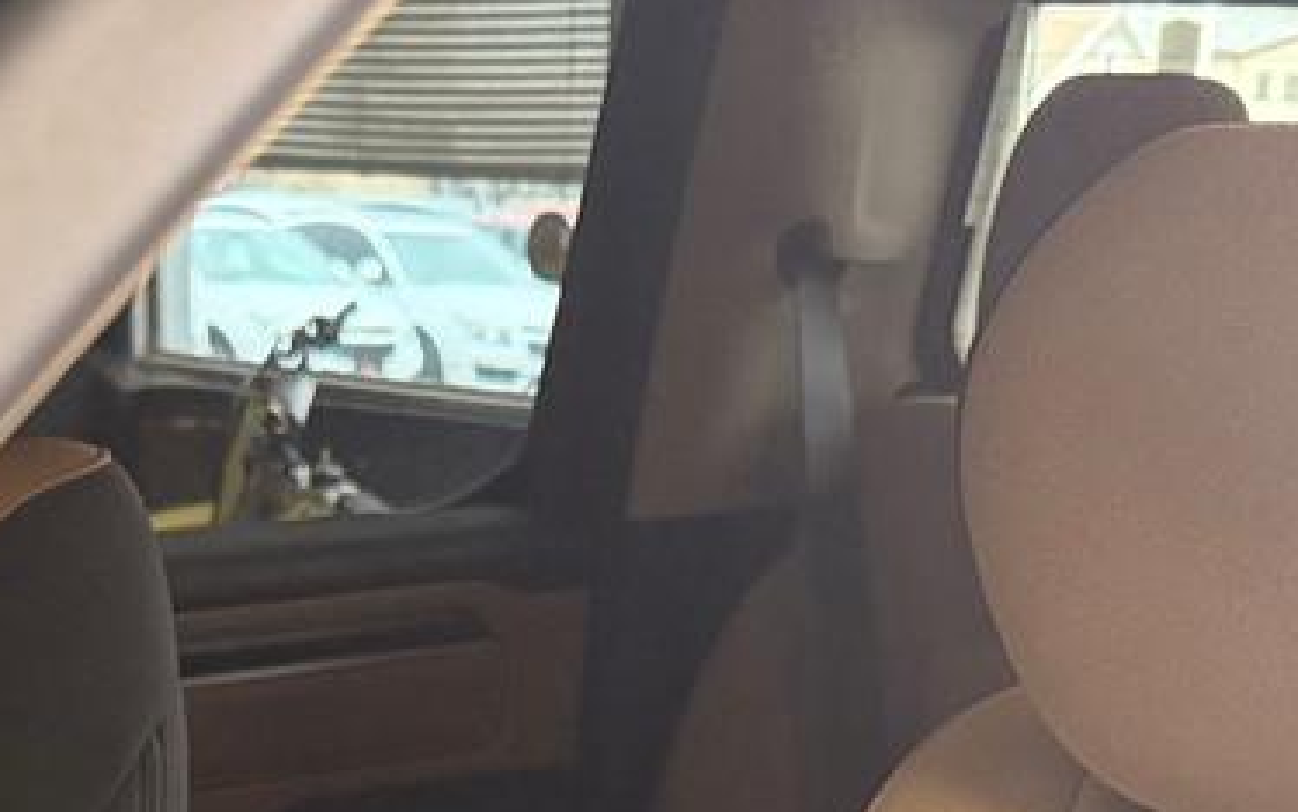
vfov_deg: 12.9
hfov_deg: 23.8
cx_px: 528
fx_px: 3079
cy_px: 1659
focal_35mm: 87
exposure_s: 1/60
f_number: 1.78
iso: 320
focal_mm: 6.76
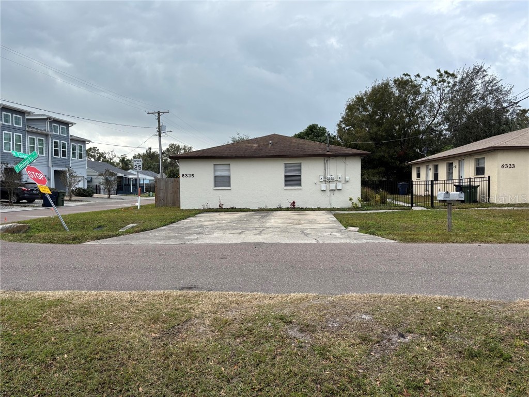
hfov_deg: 67.3
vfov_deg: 53.1
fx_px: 397
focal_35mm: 26
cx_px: 264
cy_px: 198
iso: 50
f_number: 1.6
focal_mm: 5.96
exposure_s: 1/1543
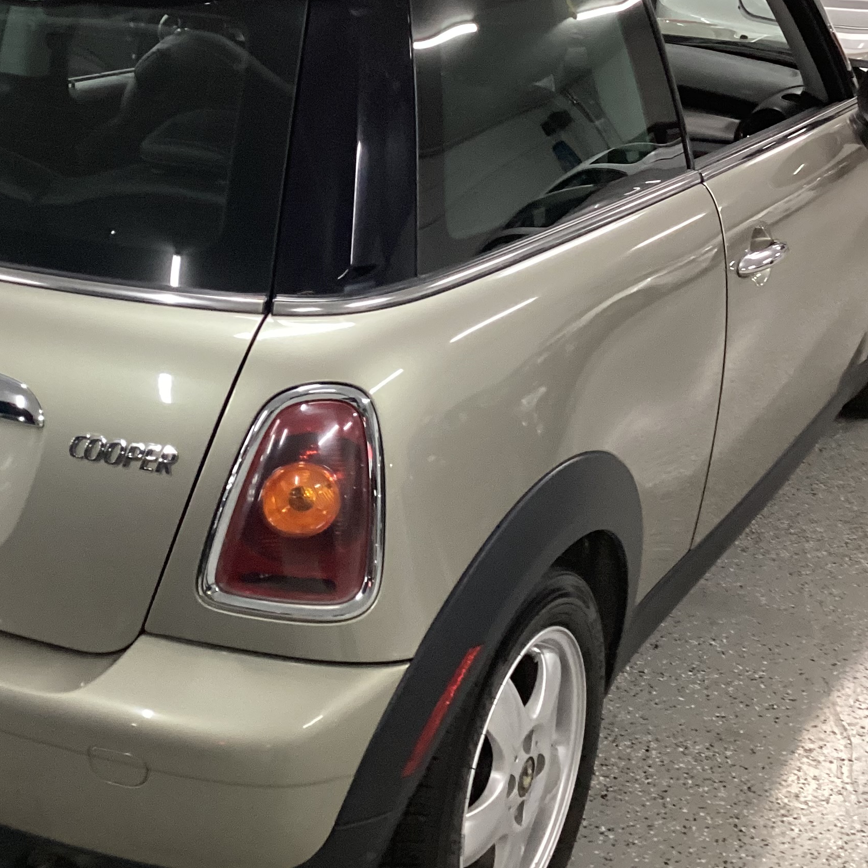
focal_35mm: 53
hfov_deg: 31.7
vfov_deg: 32.2
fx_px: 1504
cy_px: 422
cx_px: 228
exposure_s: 1/50
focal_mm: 3.3
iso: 250
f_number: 2.4
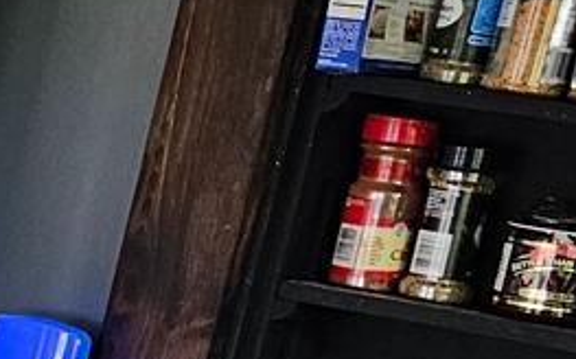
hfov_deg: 8.8
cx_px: -1237
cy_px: 497
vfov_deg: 6.8
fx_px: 2981
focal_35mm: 190
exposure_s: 1/180
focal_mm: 6.3
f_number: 1.7
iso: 160
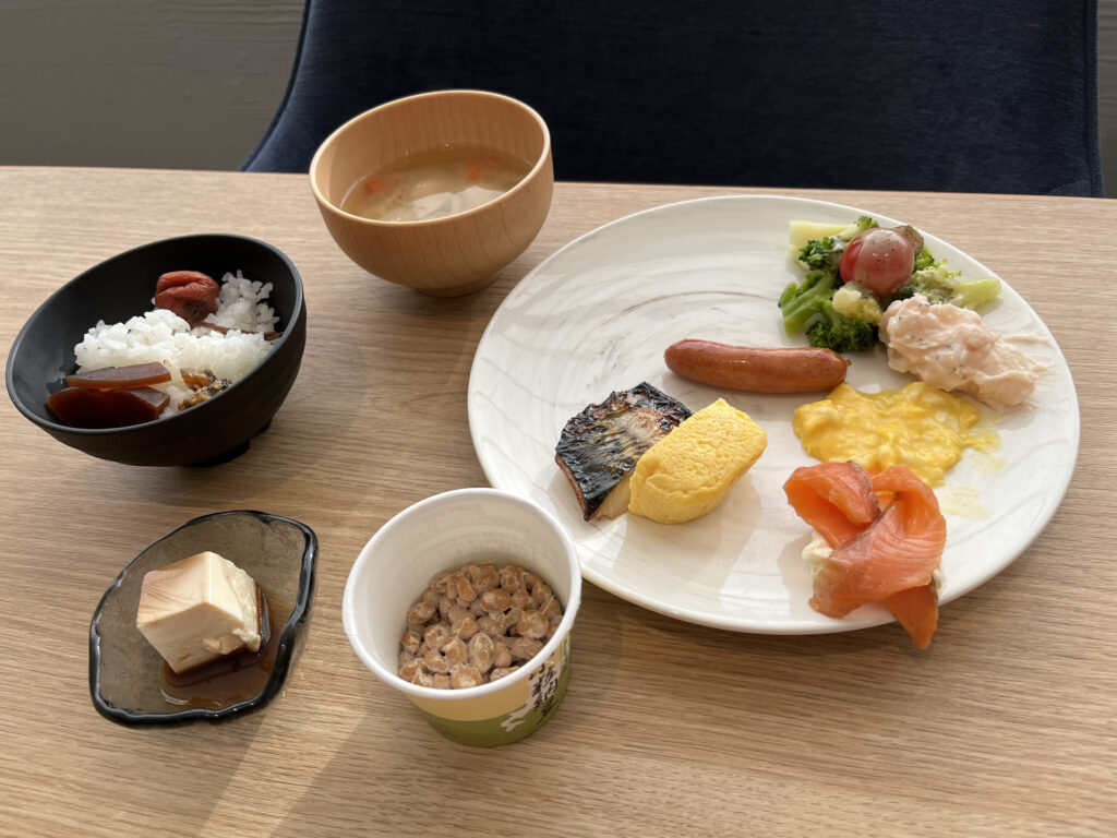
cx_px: 558
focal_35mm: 26
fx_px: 839
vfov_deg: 53.1
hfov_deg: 67.3
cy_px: 419
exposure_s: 1/569
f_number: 1.6
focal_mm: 5.1
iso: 50
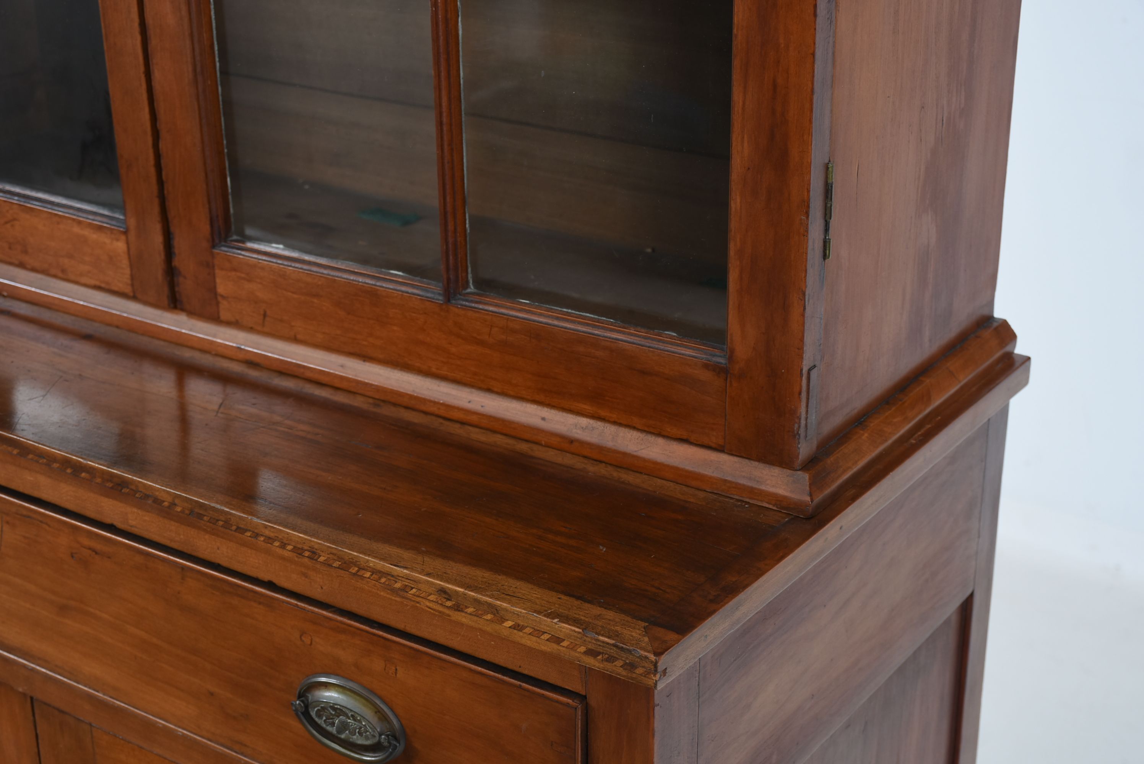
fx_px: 1813
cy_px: 382
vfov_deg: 23.8
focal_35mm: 57
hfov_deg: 35.0
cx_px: 572
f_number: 7.1
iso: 200
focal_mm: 38
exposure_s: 1/80
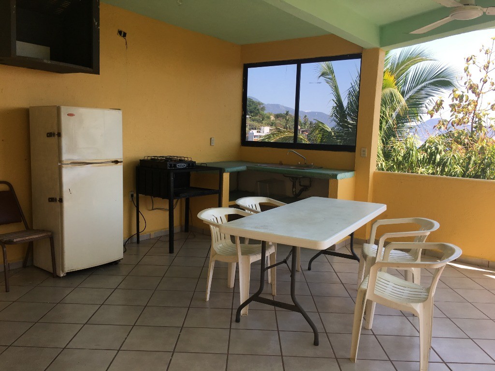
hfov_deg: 61.7
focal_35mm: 29
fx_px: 415
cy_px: 186
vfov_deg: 48.2
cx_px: 248
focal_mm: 4.15
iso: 25
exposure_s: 1/469
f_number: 2.2
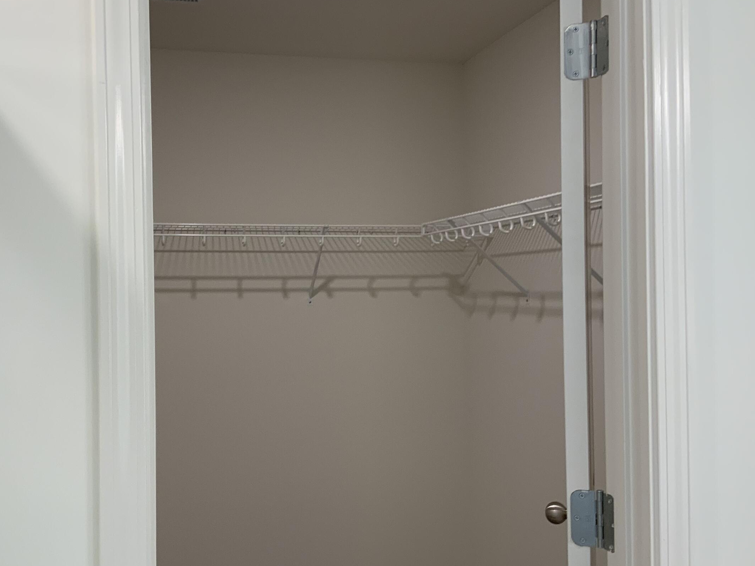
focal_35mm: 41
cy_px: 287
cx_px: 305
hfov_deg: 45.6
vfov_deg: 35.1
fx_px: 894
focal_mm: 3
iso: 50
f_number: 1.8
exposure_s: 1/60
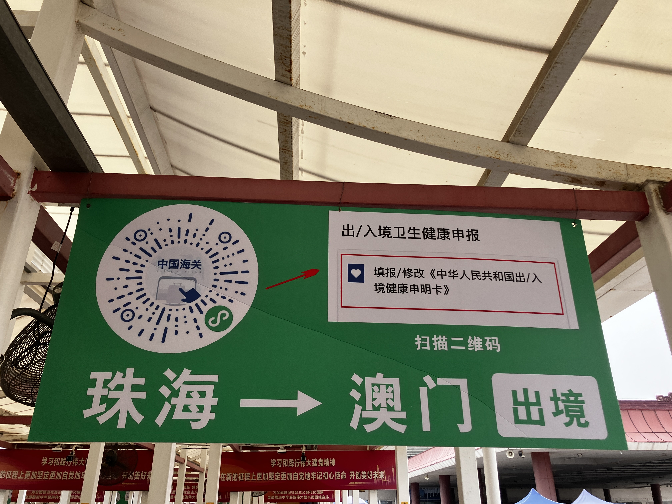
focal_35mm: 28
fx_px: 544
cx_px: 336
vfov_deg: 49.7
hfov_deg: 63.4
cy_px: 252
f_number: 1.8
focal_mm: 3.99
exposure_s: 1/714
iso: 32
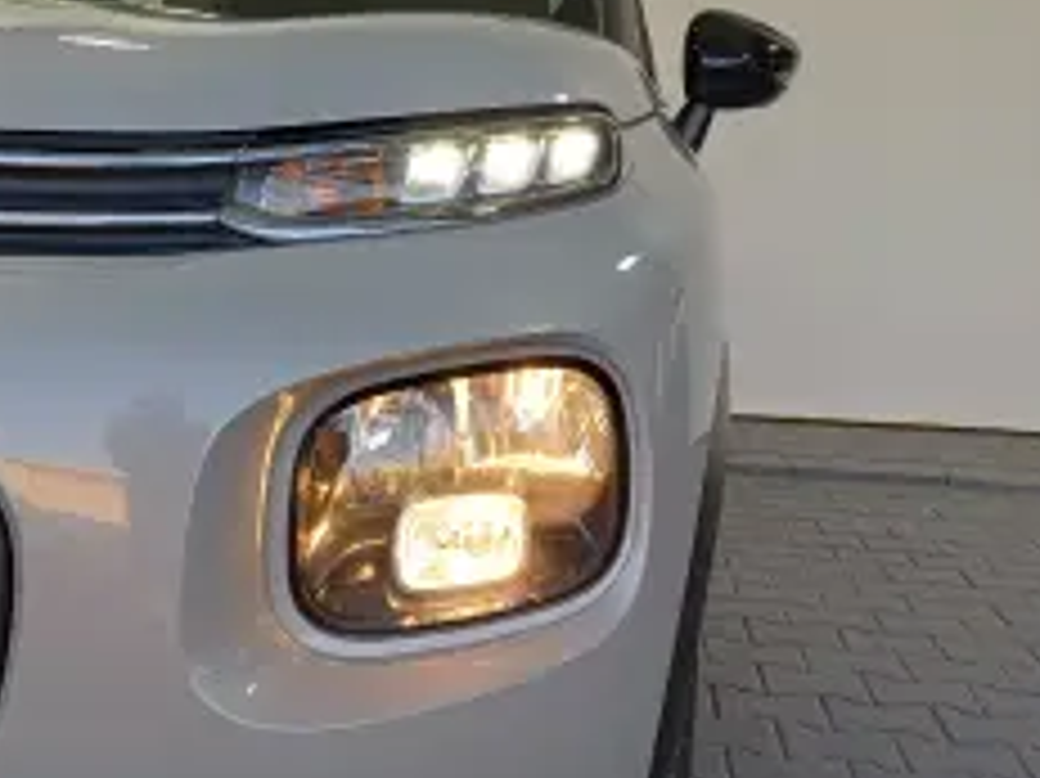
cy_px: 499
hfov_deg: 47.8
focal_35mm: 39
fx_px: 1171
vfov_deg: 36.5
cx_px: 473
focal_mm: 4.65
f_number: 1.8
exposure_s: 1/100
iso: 80
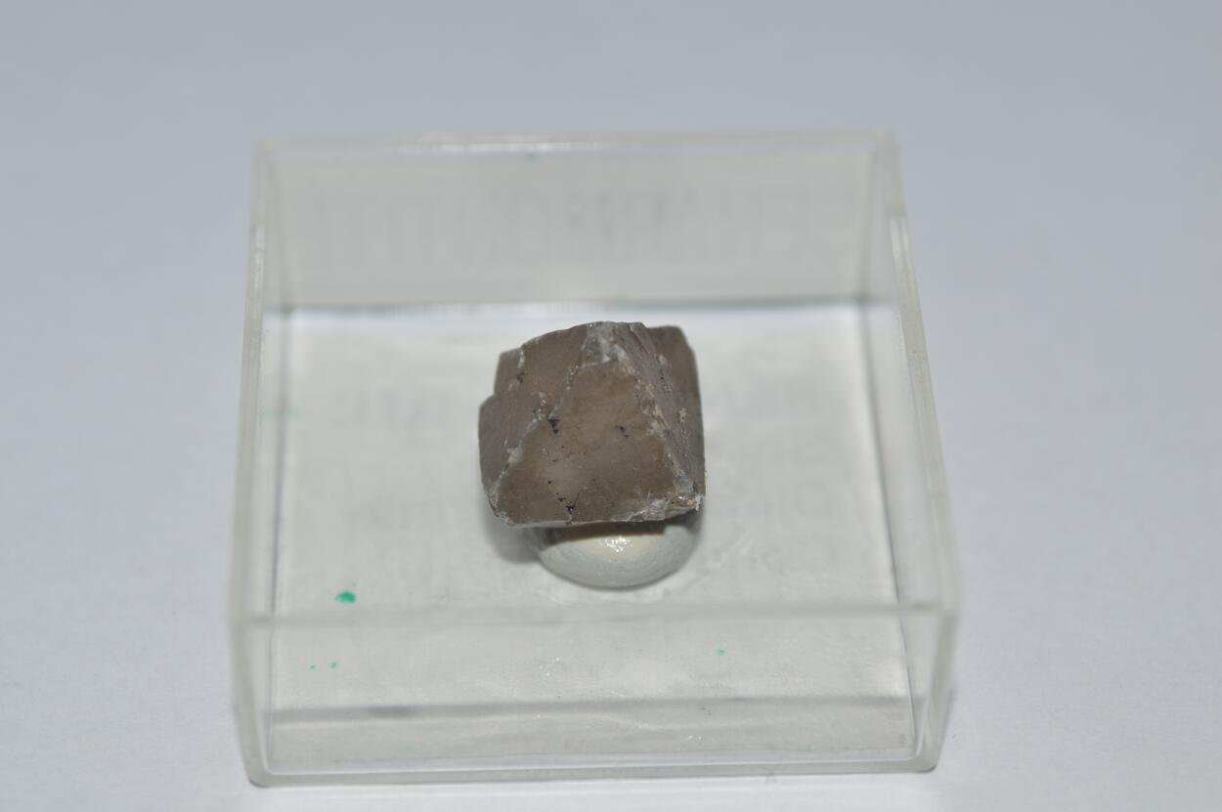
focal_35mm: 82
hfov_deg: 24.6
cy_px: 406
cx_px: 611
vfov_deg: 16.5
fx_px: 2798
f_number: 8
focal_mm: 55
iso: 100
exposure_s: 1/60
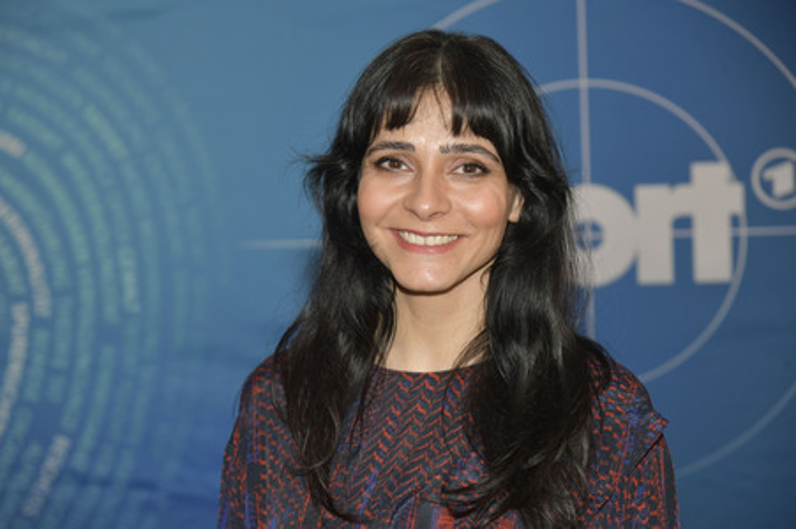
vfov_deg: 13.0
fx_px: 2320
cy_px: 264
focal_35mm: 105
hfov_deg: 19.5
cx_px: 398
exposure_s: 1/200
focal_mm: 105
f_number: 5.6
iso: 640
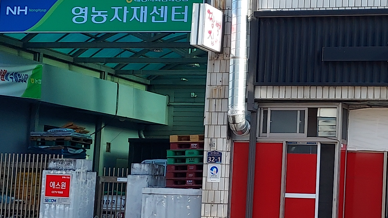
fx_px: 833
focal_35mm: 81
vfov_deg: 14.9
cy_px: 125
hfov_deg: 25.3
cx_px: 359
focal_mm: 4.6
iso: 40
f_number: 1.8
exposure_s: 1/488
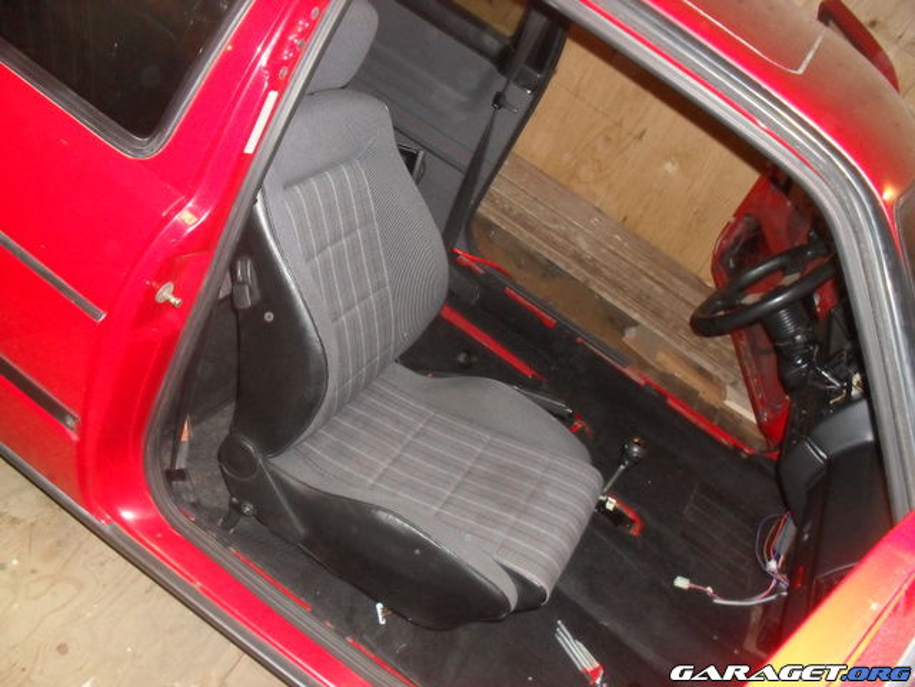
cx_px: 458
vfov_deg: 40.7
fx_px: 925
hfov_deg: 52.6
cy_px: 344
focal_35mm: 35
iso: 400
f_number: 3.2
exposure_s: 1/45
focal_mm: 6.3
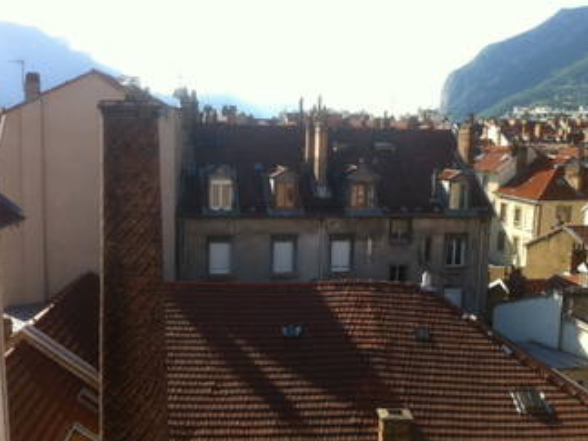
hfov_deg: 47.9
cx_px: 291
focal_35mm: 39
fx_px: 662
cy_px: 219
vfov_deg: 36.8
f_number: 2.8
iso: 80
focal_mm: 3.85
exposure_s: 1/559
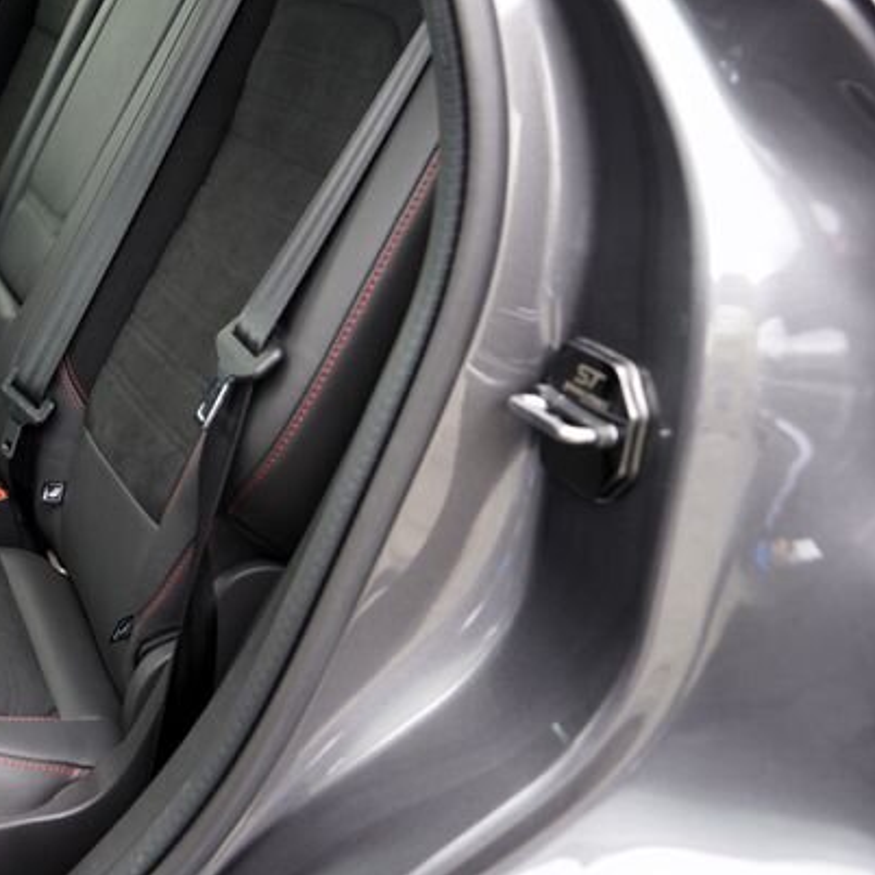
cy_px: 247
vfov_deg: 32.3
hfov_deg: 27.8
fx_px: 1487
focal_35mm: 52
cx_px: -235
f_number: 3.2
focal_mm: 24
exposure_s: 1/40
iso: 100
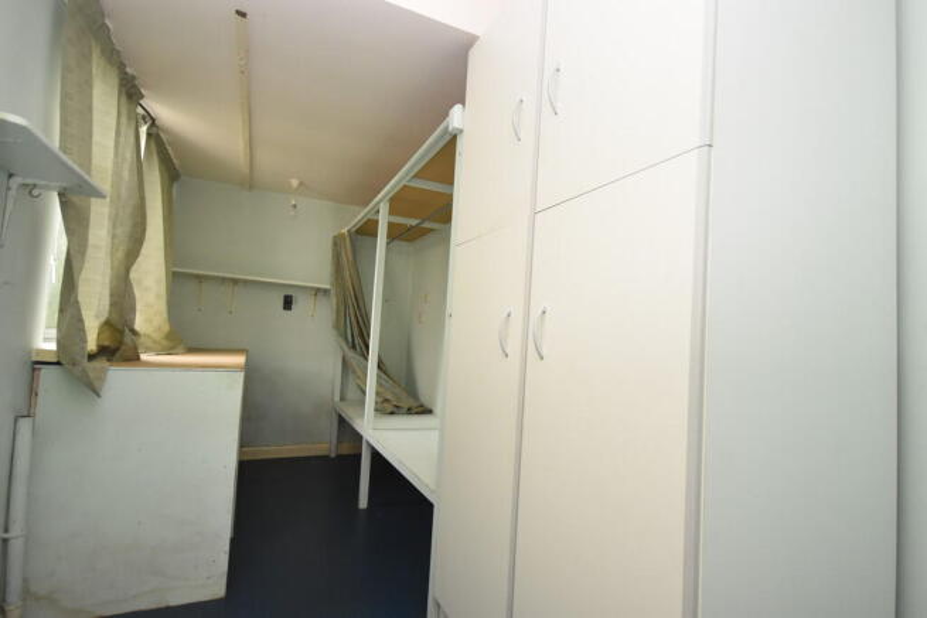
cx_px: 464
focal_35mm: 18
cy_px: 309
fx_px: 464
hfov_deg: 90.0
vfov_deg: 67.4
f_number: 4.5
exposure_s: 1/60
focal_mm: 12
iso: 1600
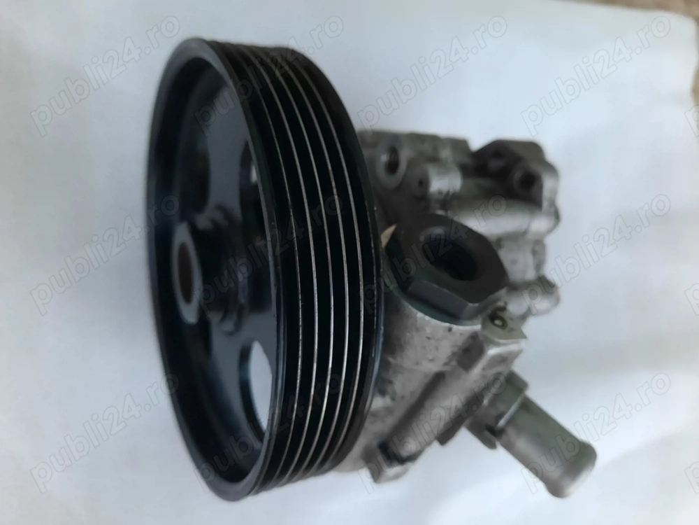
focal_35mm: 25
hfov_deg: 69.4
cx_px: 350
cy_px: 262
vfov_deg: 54.9
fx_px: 505
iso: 400
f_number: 2
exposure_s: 1/33
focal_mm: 4.6
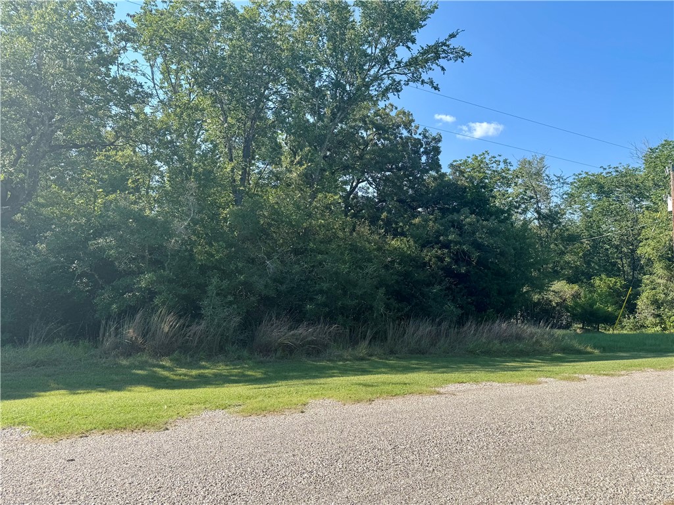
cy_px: 252
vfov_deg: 56.8
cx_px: 337
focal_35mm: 24
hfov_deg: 71.6
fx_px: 467
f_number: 1.78
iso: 80
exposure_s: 1/2415
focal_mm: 6.76
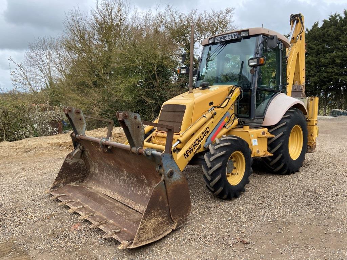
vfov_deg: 53.1
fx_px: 261
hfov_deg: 67.3
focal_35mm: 26
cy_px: 130
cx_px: 174
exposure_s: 1/385
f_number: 1.8
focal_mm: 4.25
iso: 32
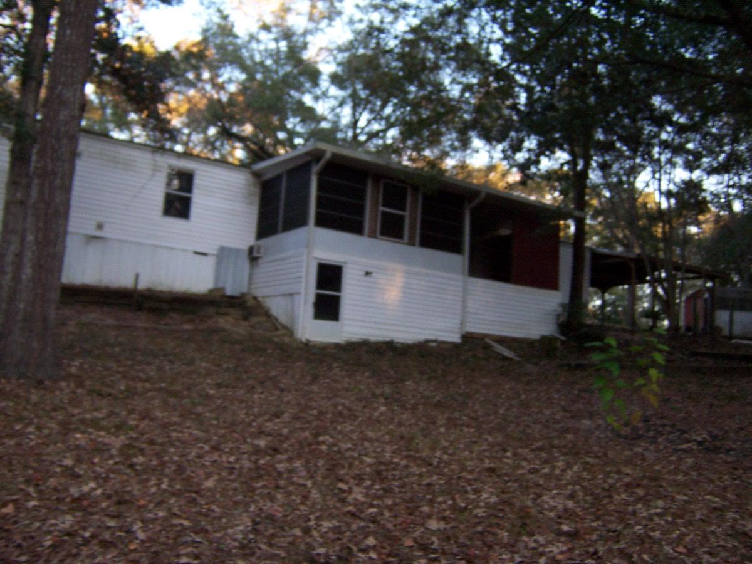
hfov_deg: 55.4
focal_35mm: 33
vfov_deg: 42.9
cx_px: 376
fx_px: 717
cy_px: 282
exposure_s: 1/60
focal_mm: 5.5
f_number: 2.8
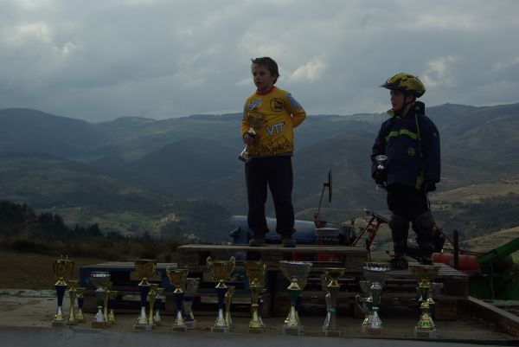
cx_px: 260
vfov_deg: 21.1
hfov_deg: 31.2
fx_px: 931
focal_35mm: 64
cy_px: 174
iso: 100
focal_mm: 43
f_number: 8
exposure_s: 1/350
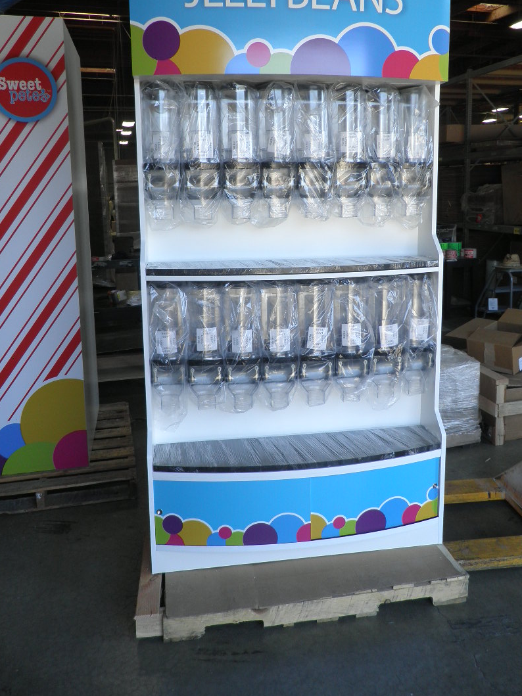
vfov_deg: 61.1
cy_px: 277
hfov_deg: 48.2
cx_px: 275
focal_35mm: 29
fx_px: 583
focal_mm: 4.3
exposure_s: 1/50
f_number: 3.3
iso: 64
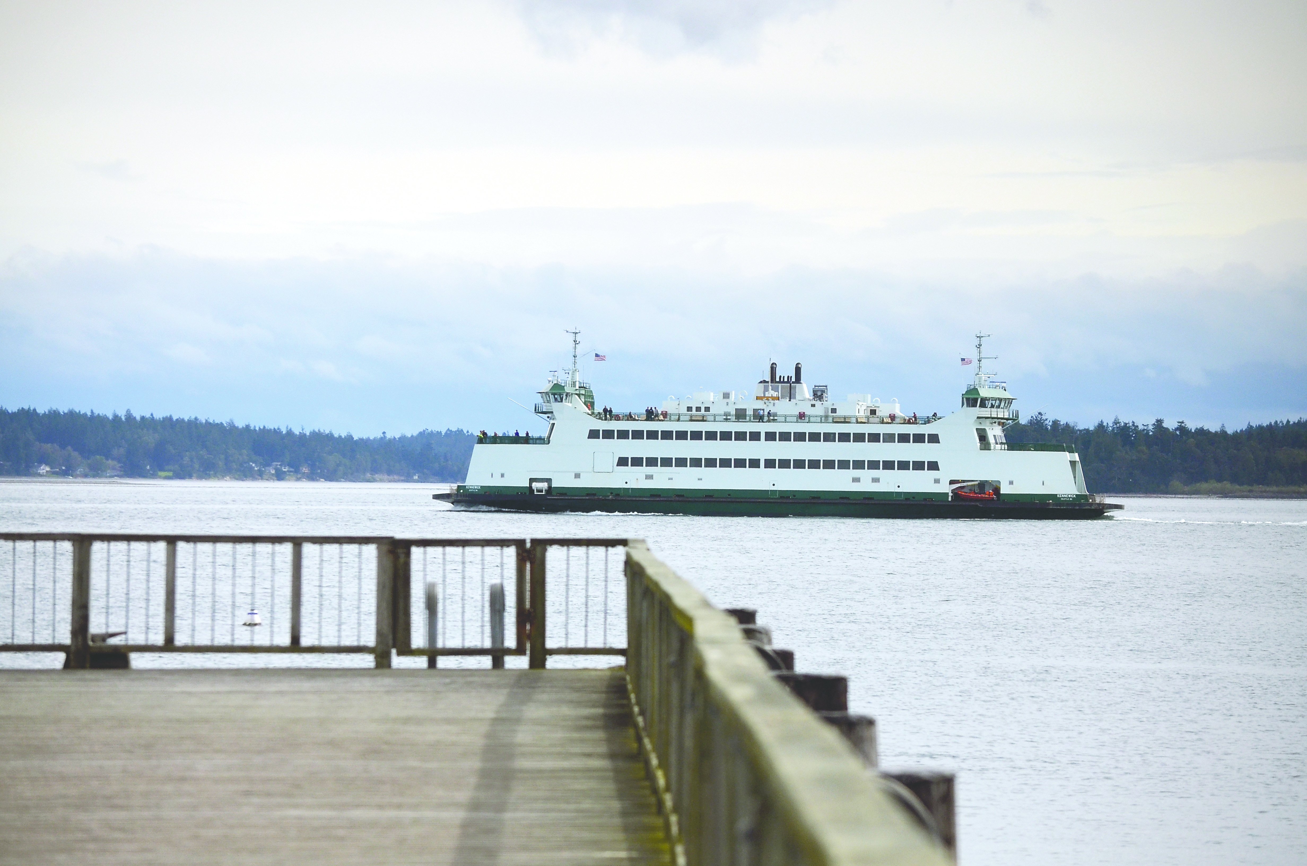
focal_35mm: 225
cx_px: 654
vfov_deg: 6.1
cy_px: 433
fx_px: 8152
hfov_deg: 9.2
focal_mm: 150
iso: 450
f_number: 5
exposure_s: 1/4000
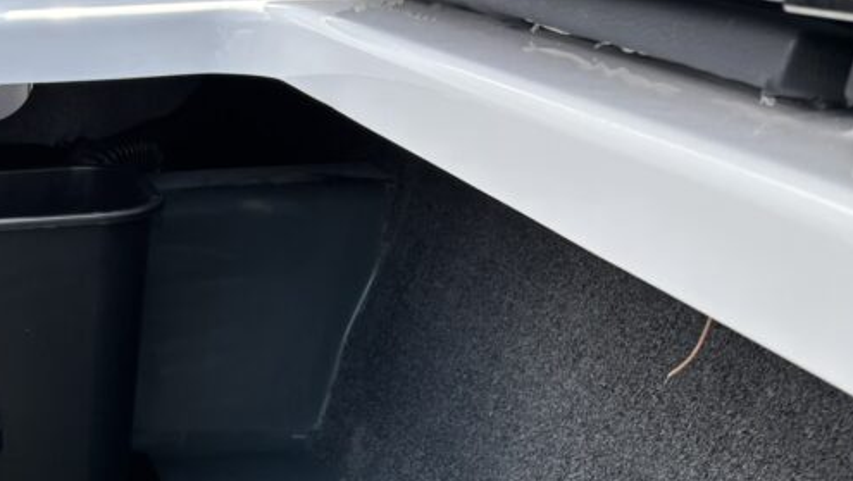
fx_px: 1380
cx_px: 18
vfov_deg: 18.2
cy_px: 660
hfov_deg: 31.9
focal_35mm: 61
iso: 50
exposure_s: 1/397
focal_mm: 5.96
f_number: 1.6
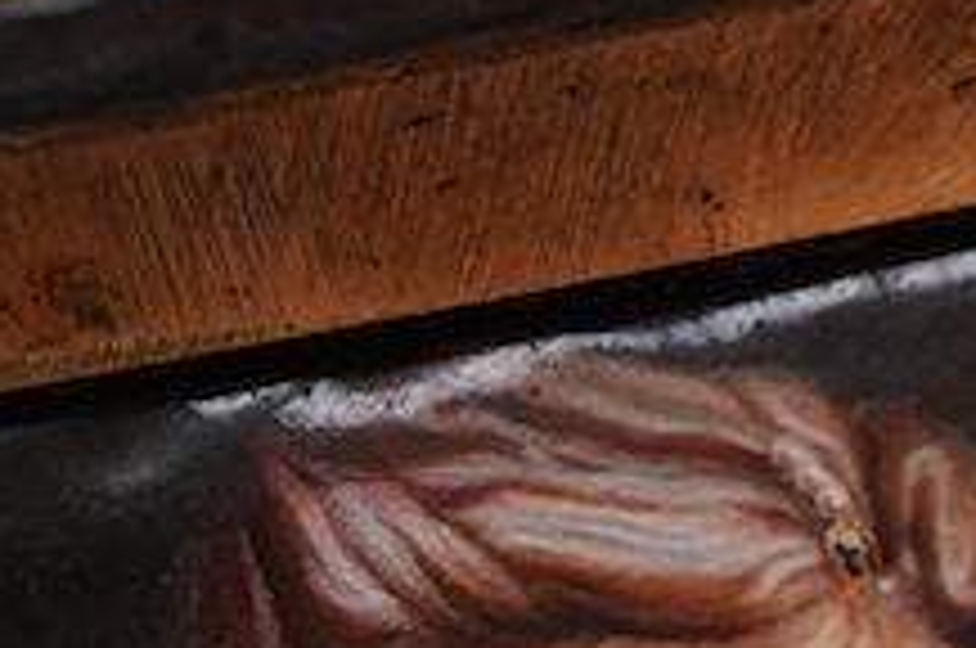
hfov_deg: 10.9
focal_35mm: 187
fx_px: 5062
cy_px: 1008
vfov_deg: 7.2
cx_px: 895
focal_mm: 30
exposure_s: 1/125
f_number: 10
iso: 1250
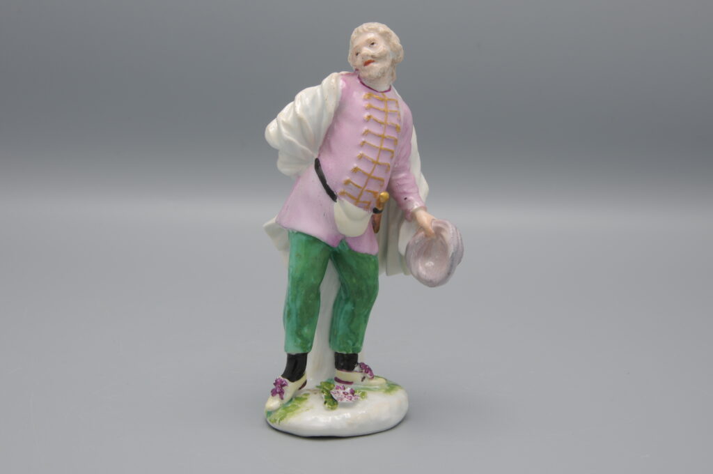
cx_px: 356
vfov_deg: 21.5
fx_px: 1246
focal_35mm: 63
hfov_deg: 31.9
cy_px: 237
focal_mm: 42
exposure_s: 1/10
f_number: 13
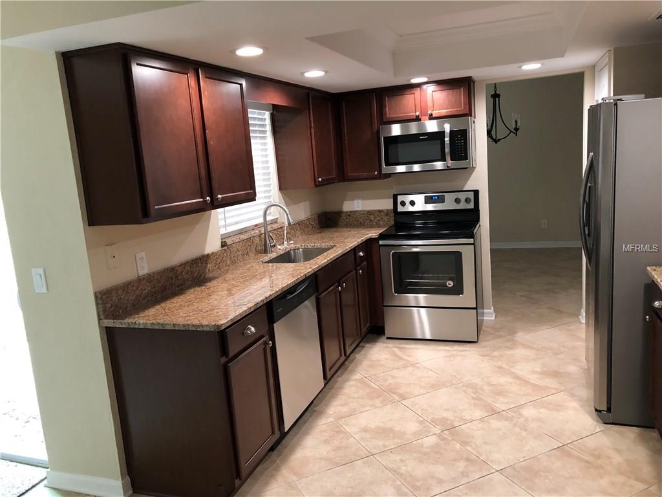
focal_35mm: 28
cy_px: 248
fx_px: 535
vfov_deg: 49.7
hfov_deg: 63.4
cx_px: 331
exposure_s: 1/15
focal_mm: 3.99
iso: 80
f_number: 1.8
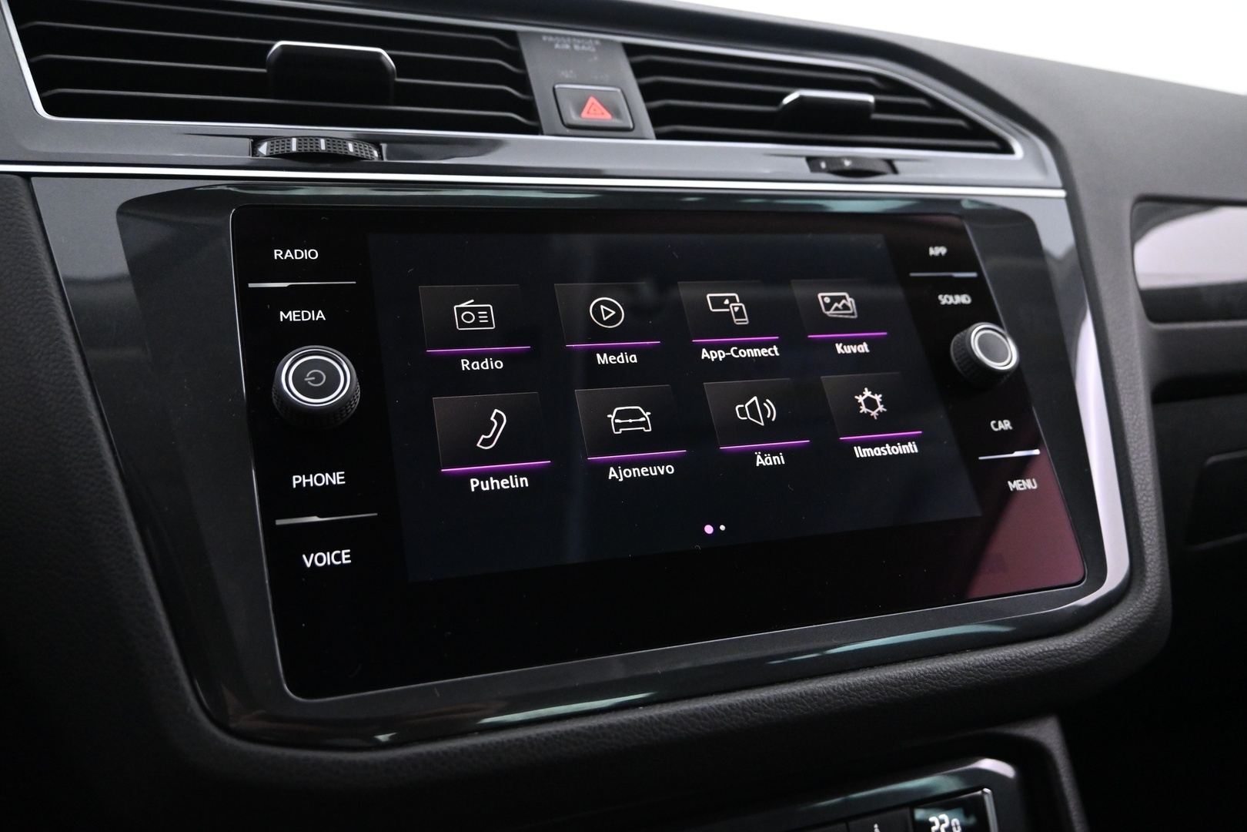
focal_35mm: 26
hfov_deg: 68.9
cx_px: 624
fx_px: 909
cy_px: 416
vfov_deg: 49.1
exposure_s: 1/25
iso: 3200
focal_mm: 17.5
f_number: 3.5
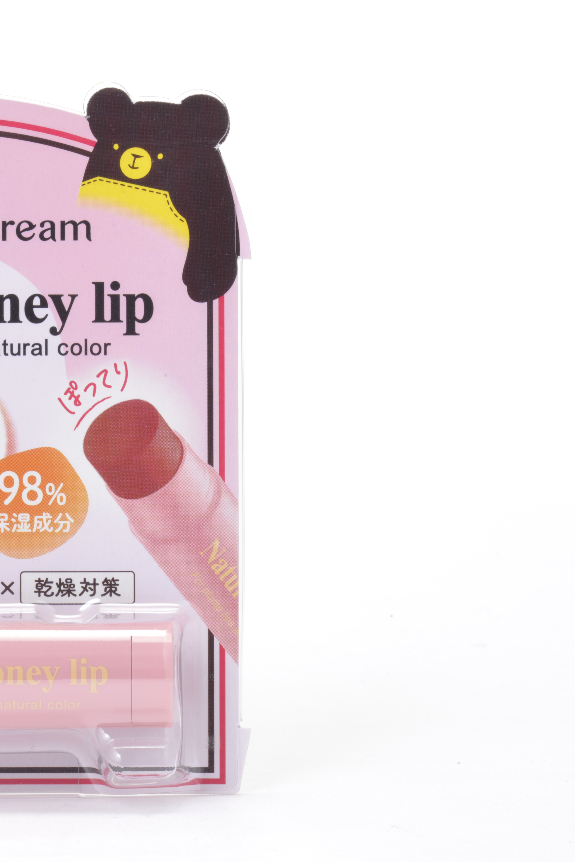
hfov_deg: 5.2
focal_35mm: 263
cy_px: 430
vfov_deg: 7.8
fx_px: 6301
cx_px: -40
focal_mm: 175
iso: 125
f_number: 25
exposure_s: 1/160
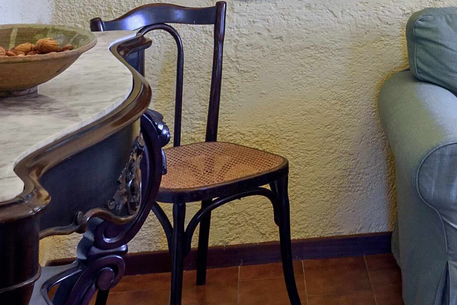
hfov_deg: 21.7
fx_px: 1079
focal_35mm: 85
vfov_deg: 14.8
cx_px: 582
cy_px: -172
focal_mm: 24
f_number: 16
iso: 250
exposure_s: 1
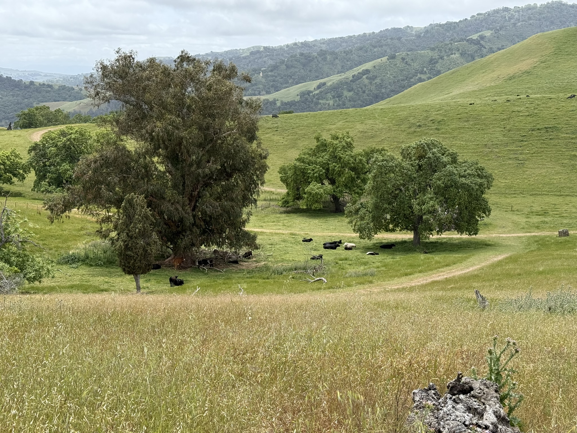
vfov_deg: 30.3
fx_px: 800
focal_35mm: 48
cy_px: 216
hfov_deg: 39.7
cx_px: 288
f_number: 1.78
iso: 100
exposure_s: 1/3378
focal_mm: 6.76
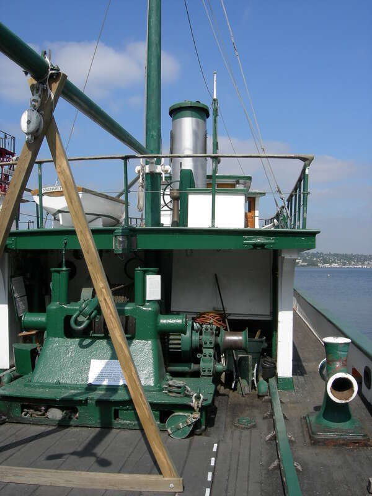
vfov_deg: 51.4
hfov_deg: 39.7
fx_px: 516
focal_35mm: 36
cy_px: 248
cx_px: 186
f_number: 6.8
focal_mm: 7.5
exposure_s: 1/286
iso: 64
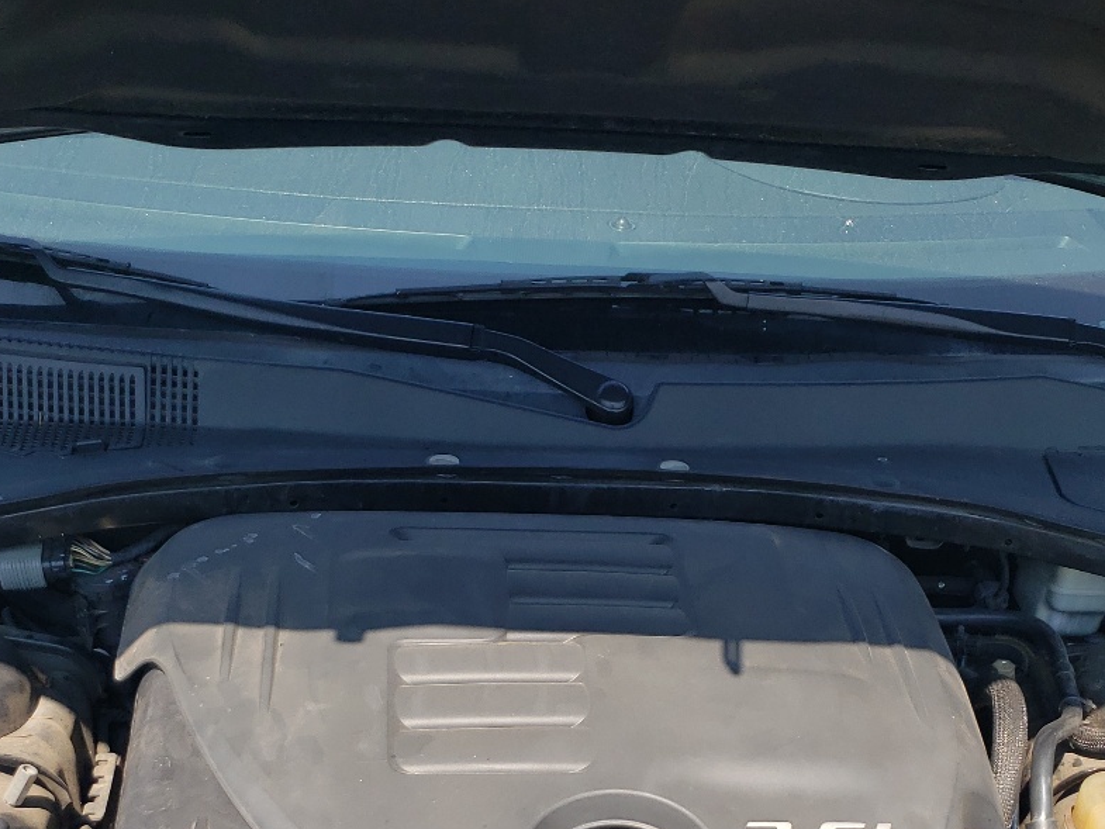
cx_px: 566
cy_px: 718
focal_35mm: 53
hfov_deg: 36.2
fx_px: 1692
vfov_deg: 26.7
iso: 50
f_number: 1.5
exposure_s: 1/1429
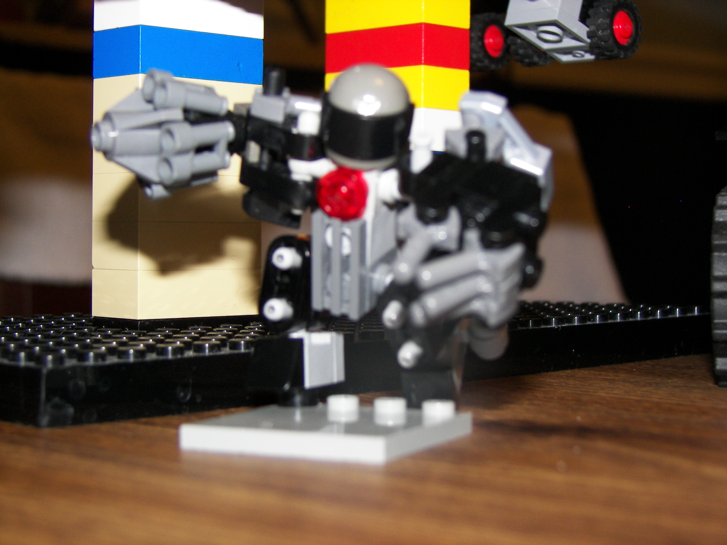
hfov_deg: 26.0
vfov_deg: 19.6
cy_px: 272
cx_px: 364
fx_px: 1575
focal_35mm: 75
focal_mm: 12.4
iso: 100
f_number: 2.8
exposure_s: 1/40
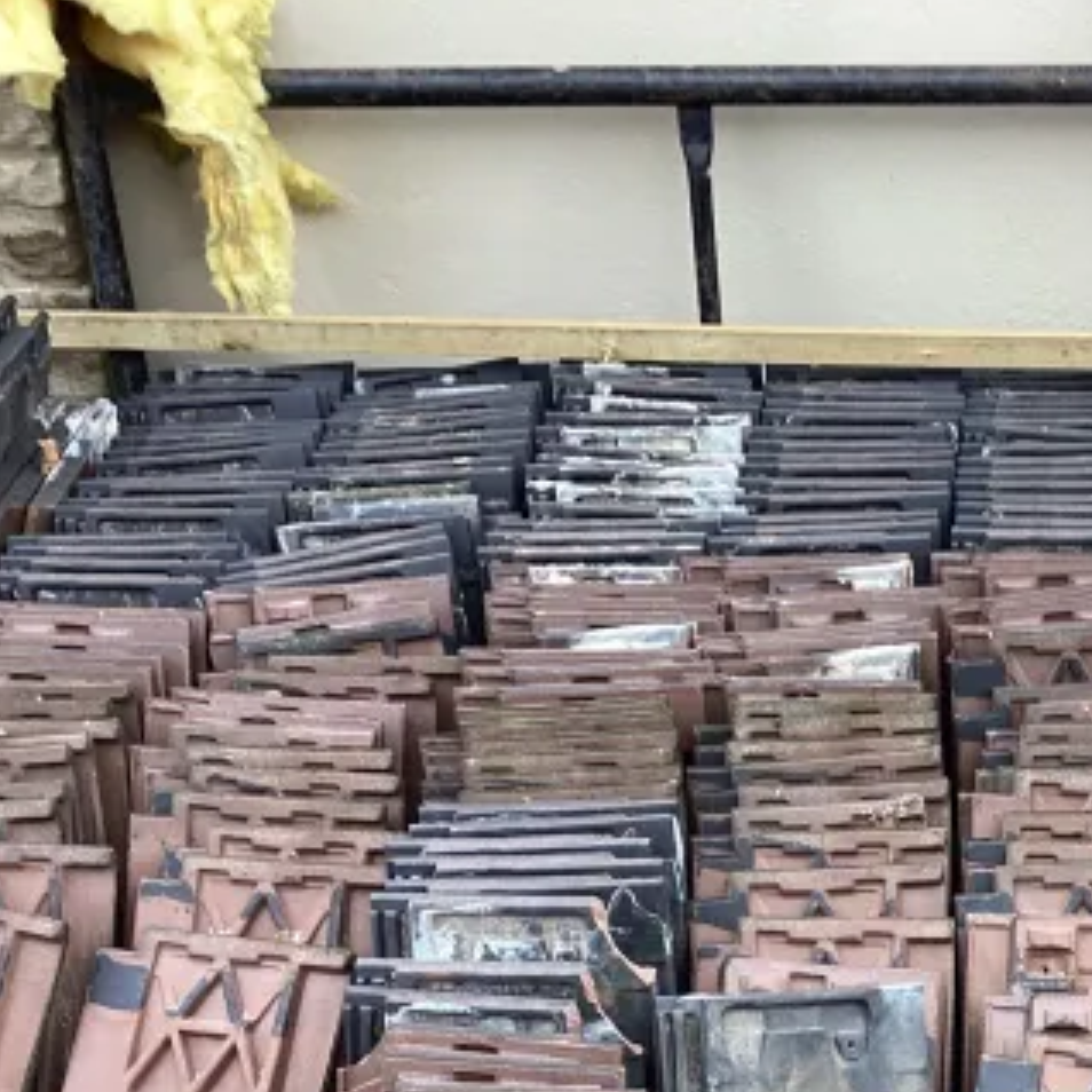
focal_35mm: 62
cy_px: 883
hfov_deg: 26.3
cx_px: 1085
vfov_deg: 27.2
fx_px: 2213
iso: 40
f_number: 2.4
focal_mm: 3.3
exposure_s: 1/120
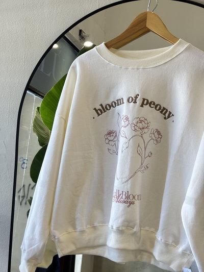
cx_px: 102
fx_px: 408
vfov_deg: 36.8
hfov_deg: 28.0
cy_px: 136
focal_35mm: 52
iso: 50
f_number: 1.6
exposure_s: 1/50
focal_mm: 5.96
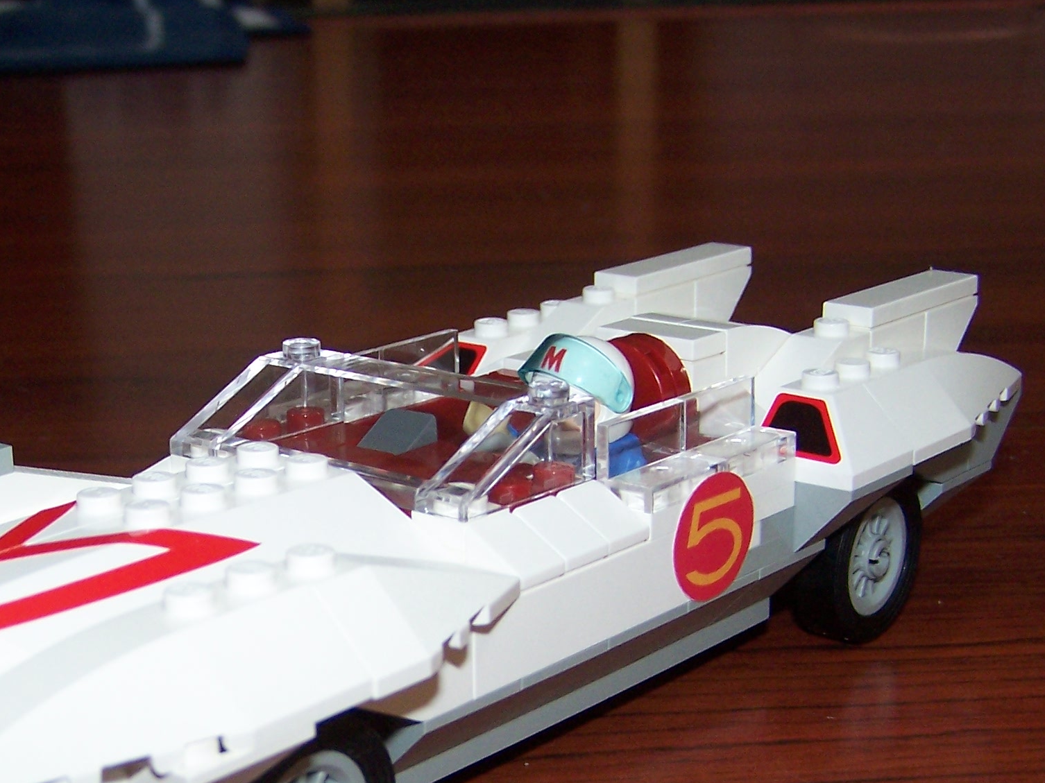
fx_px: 1962
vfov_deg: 22.3
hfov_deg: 29.5
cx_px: 305
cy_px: 612
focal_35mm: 65
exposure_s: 1/60
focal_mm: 6.3
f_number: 2.8
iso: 140
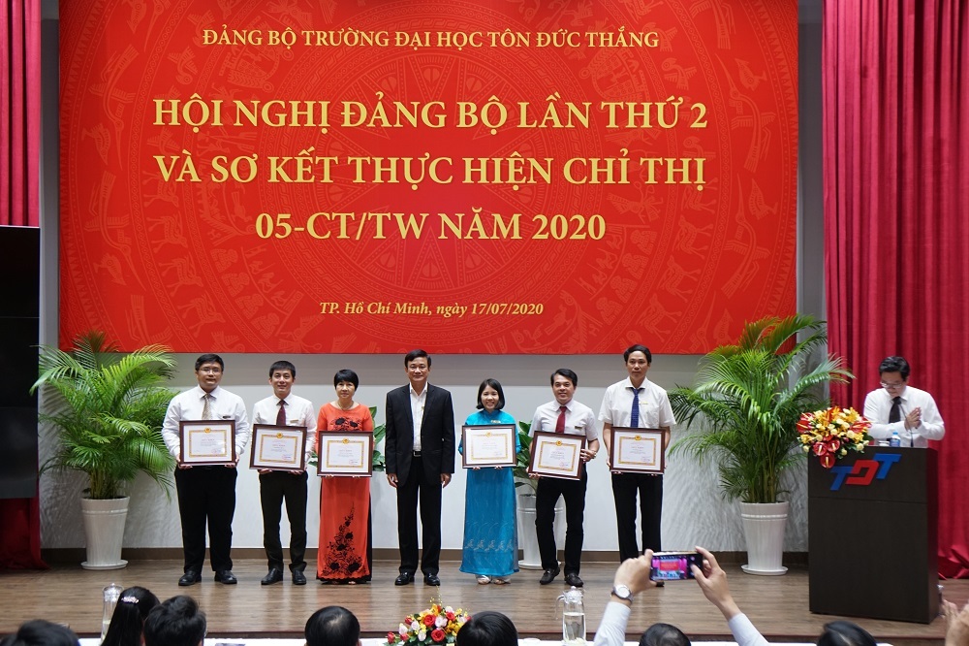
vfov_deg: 25.7
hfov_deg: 37.9
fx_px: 1413
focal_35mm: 52
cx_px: 484
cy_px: 323
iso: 800
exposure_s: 1/50
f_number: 4
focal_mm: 35
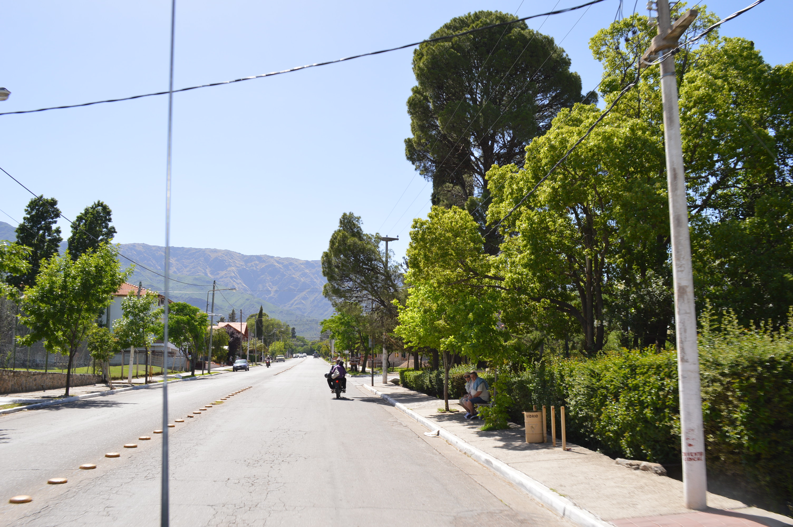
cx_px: 396
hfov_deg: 62.0
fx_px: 660
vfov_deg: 43.5
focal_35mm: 30
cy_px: 264
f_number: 8
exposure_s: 1/200
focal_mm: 20
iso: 100
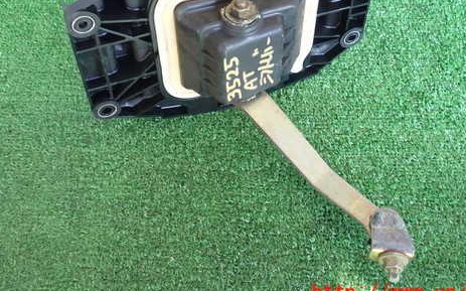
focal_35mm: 44
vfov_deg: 28.8
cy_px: 80
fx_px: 559
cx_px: 238
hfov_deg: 45.3
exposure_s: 1/60
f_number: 2.4
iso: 200
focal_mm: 5.79
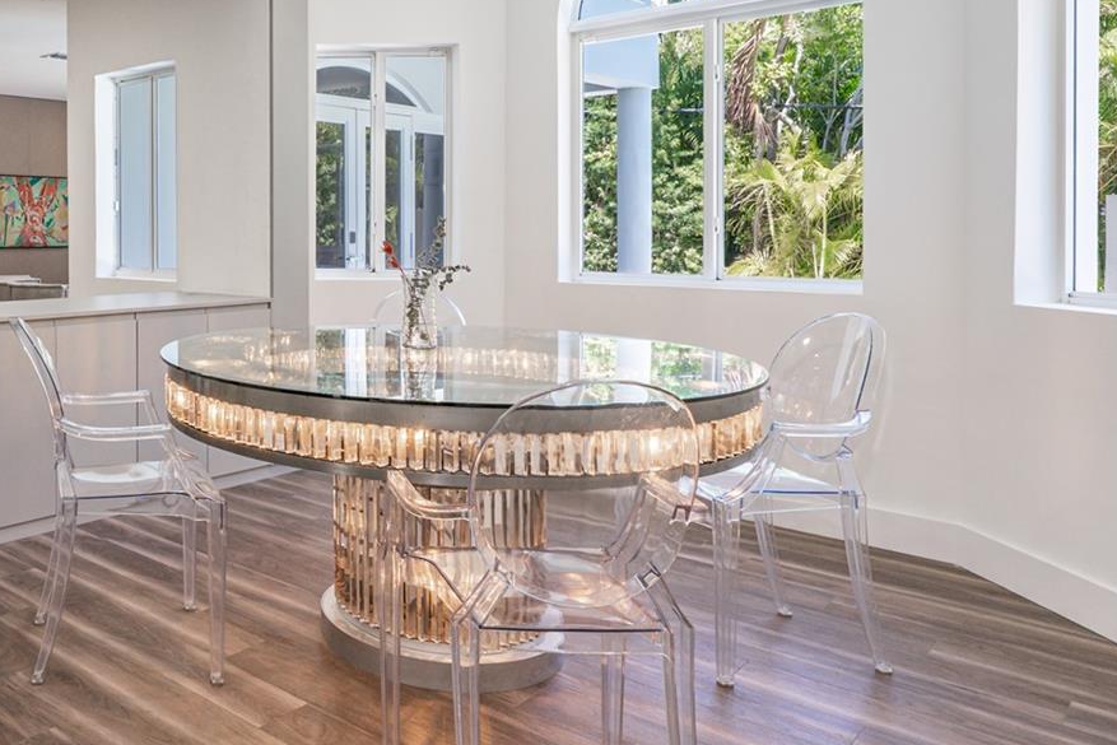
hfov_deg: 54.1
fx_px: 962
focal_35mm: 31
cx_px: 152
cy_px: 242
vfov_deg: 41.7
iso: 200
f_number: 8
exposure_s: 1/30
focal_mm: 17
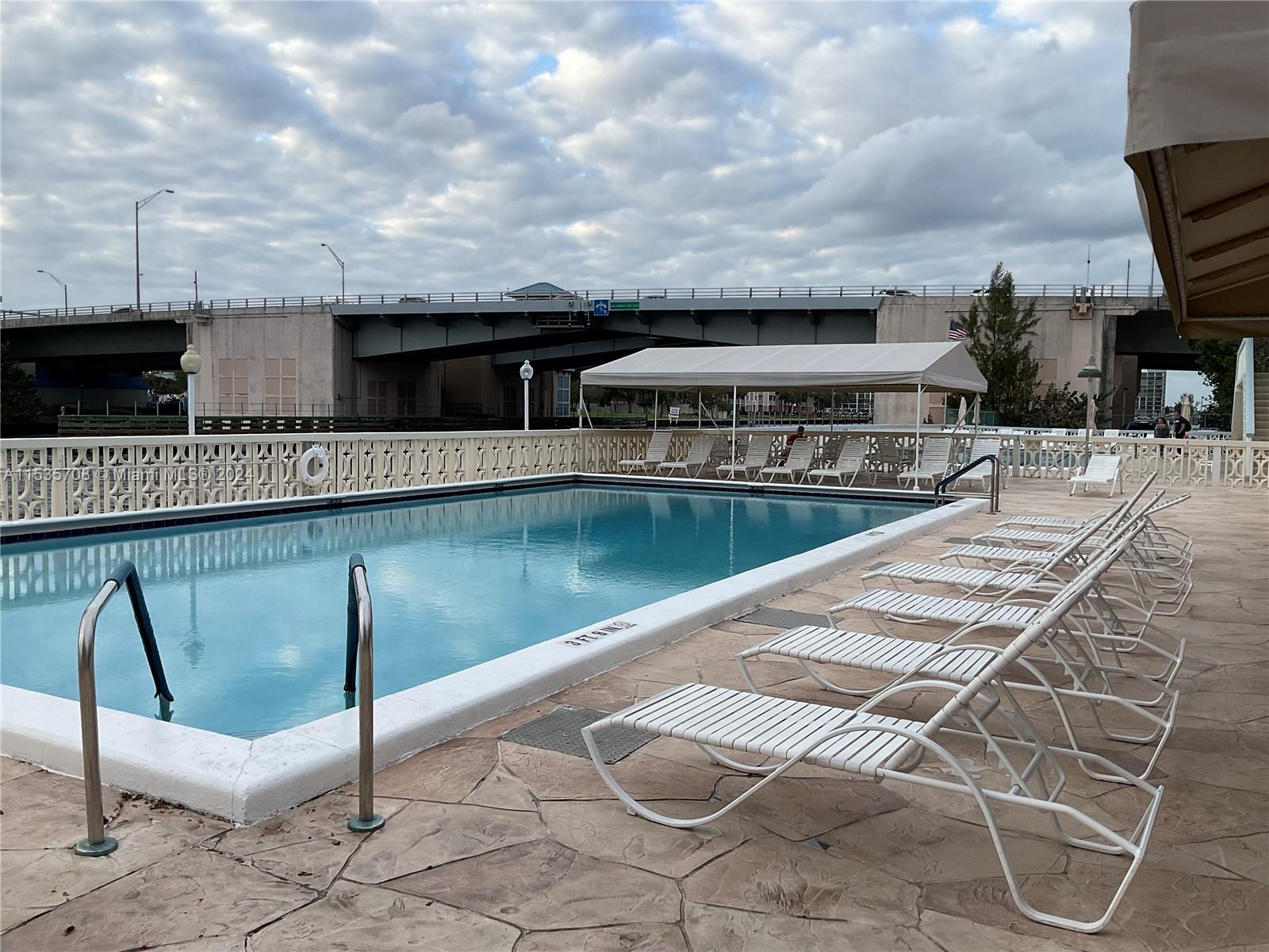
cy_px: 476
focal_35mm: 29
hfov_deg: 61.7
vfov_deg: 48.2
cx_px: 634
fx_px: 1063
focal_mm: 3
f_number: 1.8
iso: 16
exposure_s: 1/524
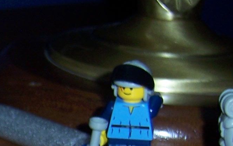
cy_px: 220
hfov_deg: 13.1
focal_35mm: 148
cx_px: -146
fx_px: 940
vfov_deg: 8.7
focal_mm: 6.2
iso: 80
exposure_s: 1/60
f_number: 2.8
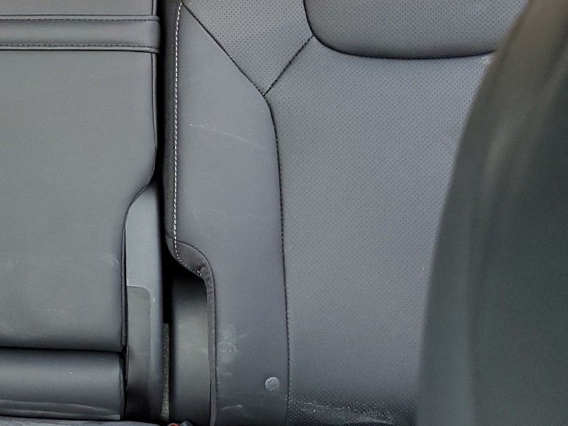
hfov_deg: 31.6
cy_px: 83
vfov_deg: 25.6
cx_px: -7
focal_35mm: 56
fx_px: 919
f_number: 1.5
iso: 79
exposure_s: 1/60.2
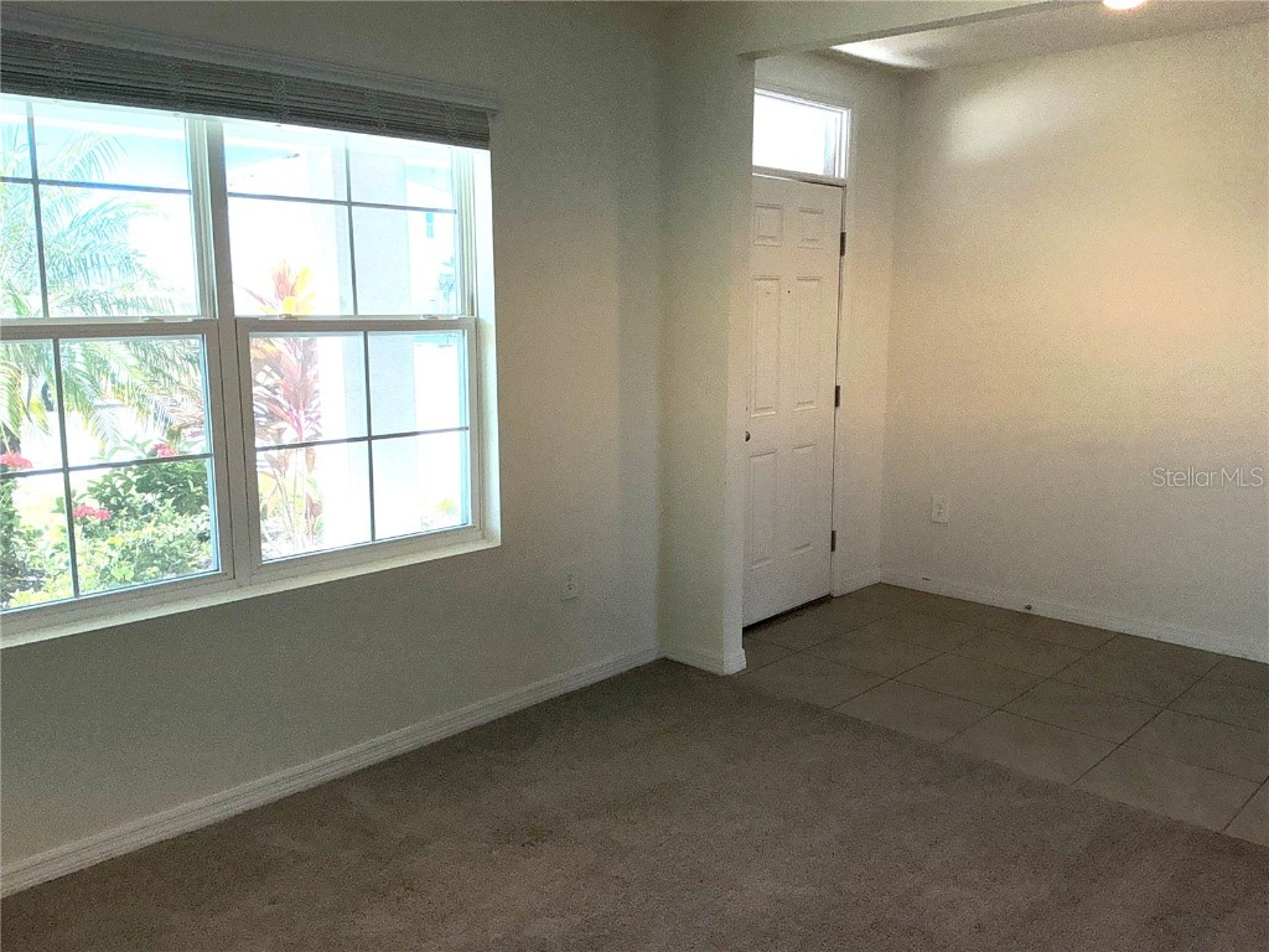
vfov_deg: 49.7
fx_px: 1026
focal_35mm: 28
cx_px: 634
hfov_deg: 63.4
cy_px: 476
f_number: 1.8
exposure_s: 1/367
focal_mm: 3
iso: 16
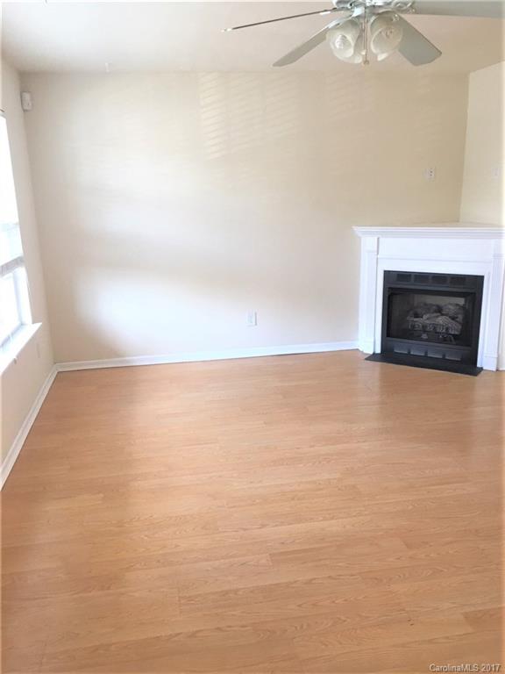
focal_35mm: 29
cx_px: 252
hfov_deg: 48.2
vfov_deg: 61.7
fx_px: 564
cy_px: 337
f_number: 2.2
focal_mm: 4.15
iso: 40
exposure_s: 1/15
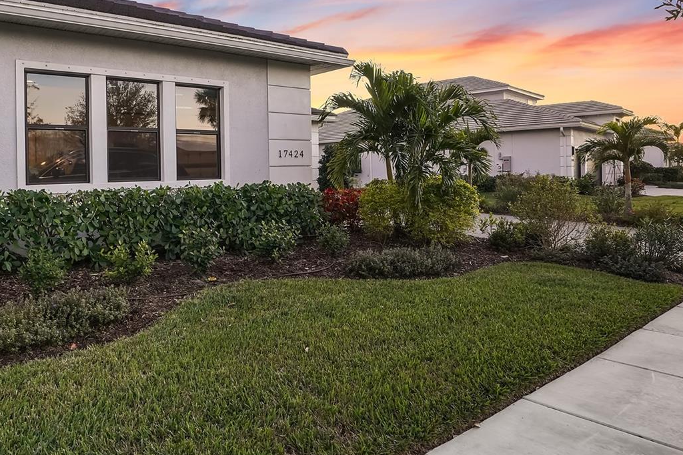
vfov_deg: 50.8
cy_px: 173
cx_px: 233
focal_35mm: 25
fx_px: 474
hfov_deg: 69.7
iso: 2000
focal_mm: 16
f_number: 9
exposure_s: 1/30
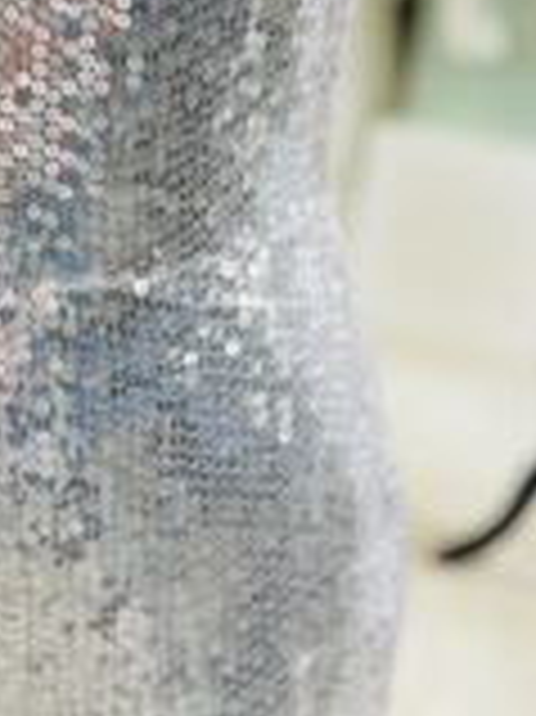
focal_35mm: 70
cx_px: 36
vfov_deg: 25.6
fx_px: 1447
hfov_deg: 20.5
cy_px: -83
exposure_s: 1/121
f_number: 1.6
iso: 100
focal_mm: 5.1
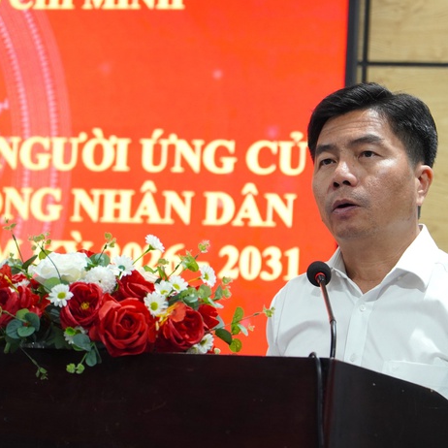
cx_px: 327
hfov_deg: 9.4
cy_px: 224
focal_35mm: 187
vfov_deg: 9.4
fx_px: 2733
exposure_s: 1/160
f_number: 4
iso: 800
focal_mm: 97
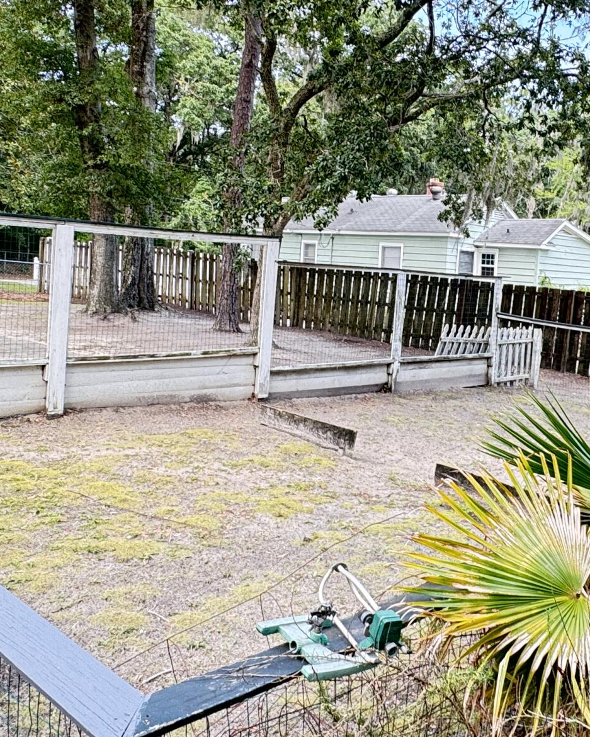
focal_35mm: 35
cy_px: 301
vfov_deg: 51.2
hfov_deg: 41.1
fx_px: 764
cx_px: 438
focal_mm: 2.22
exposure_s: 1/99
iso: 64
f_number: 2.2
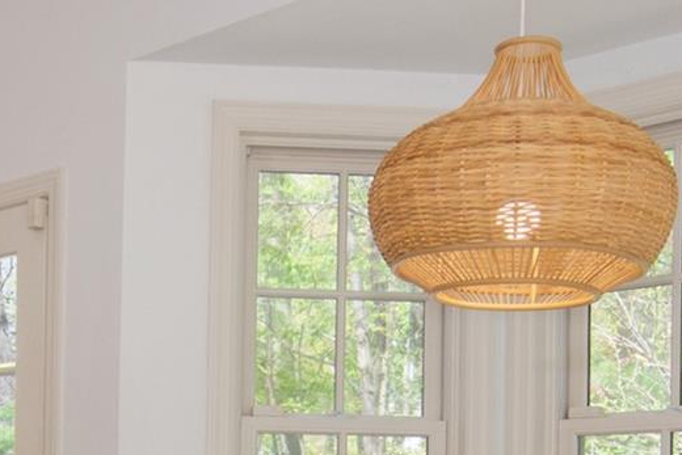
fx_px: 1231
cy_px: 559
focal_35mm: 65
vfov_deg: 19.6
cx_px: 111
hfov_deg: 30.0
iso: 640
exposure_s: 1/160
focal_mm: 11
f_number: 8
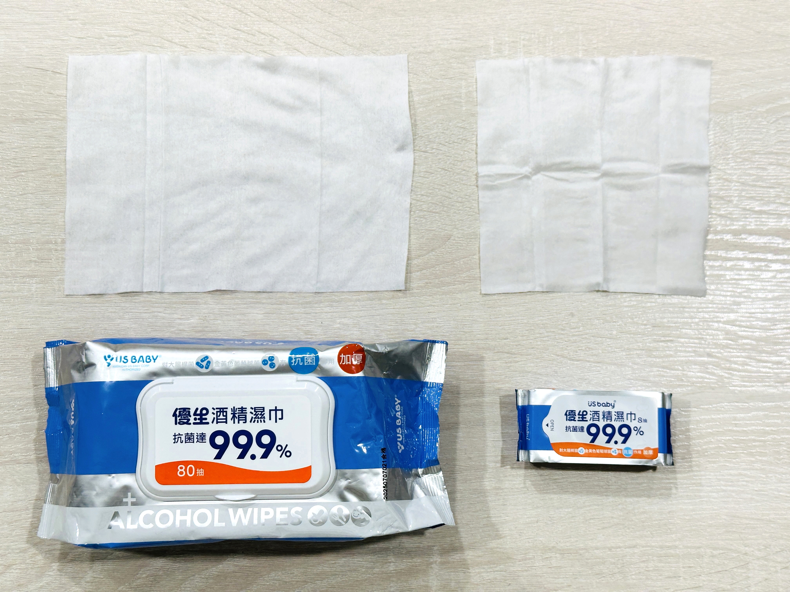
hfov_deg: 39.7
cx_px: 395
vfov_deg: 30.3
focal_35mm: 48
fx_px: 1095
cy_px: 296
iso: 50
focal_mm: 6.86
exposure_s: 1/60
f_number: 1.78
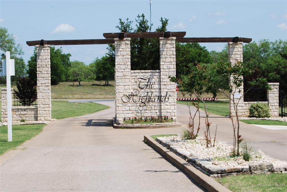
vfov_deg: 13.1
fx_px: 838
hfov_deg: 19.4
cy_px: 96
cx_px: 144
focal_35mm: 105
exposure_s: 1/250
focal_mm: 70
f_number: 10
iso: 140
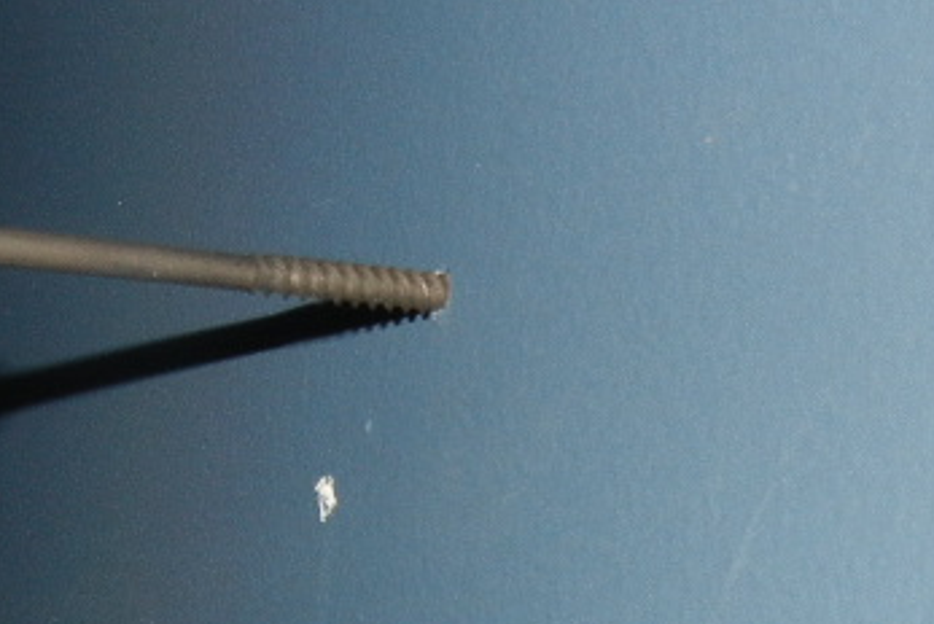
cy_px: 578
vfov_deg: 14.7
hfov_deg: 22.1
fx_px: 2389
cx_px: 484
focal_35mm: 92
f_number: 3.5
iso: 200
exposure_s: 1/30
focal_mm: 5.4
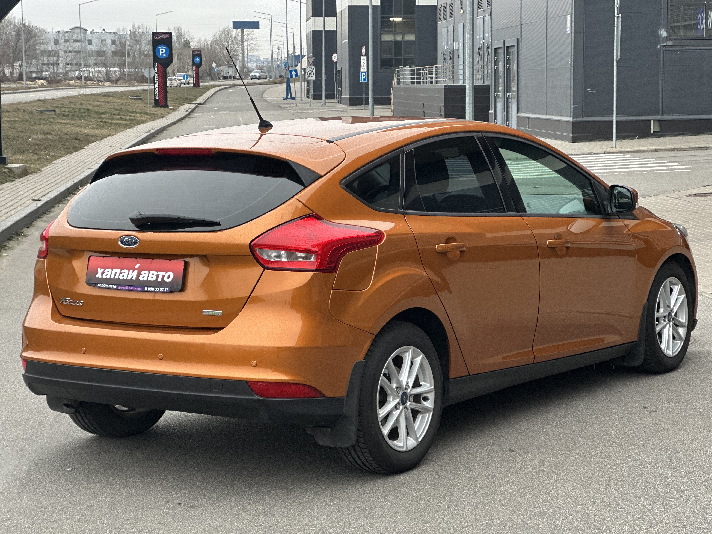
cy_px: 267
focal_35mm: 77
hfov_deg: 25.3
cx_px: 356
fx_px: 1584
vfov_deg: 19.1
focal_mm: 9
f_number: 2.8
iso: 160
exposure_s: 1/121
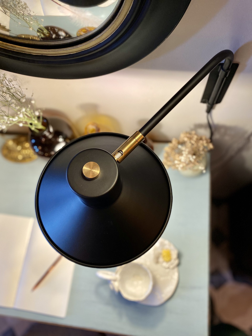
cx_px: 126
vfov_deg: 67.3
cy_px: 168
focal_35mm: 26
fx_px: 252
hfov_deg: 53.1
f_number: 1.8
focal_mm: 4.25
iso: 125
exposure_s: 1/50
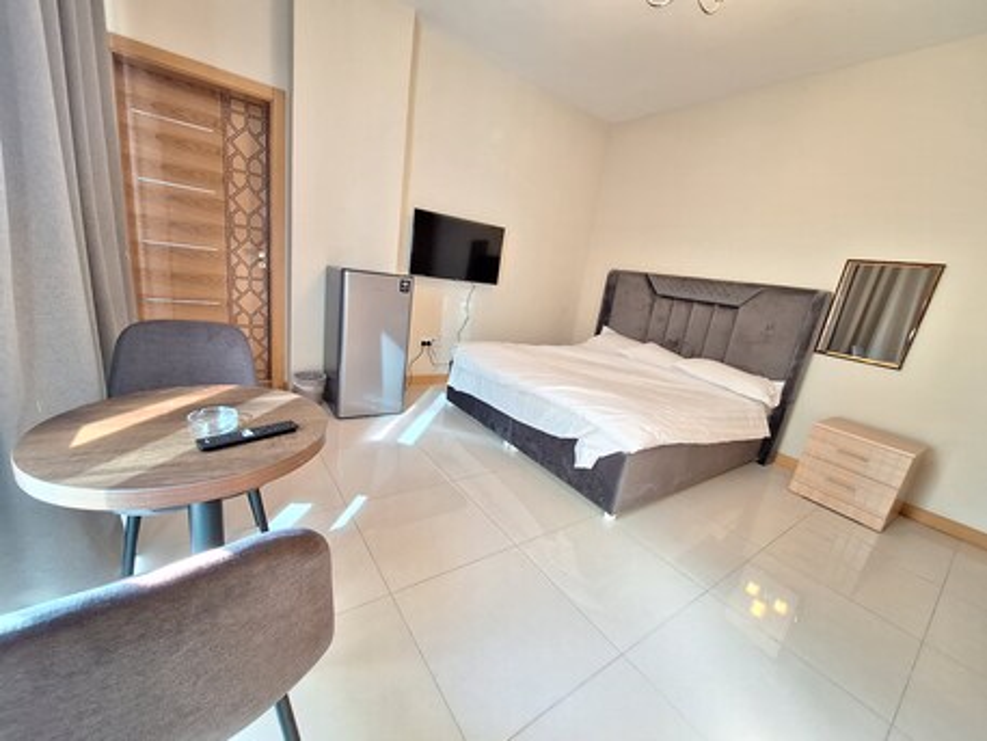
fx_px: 371
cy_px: 370
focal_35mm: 13
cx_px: 494
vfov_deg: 89.9
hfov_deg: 106.2
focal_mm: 1.74
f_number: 2.2
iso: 200
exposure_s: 1/40
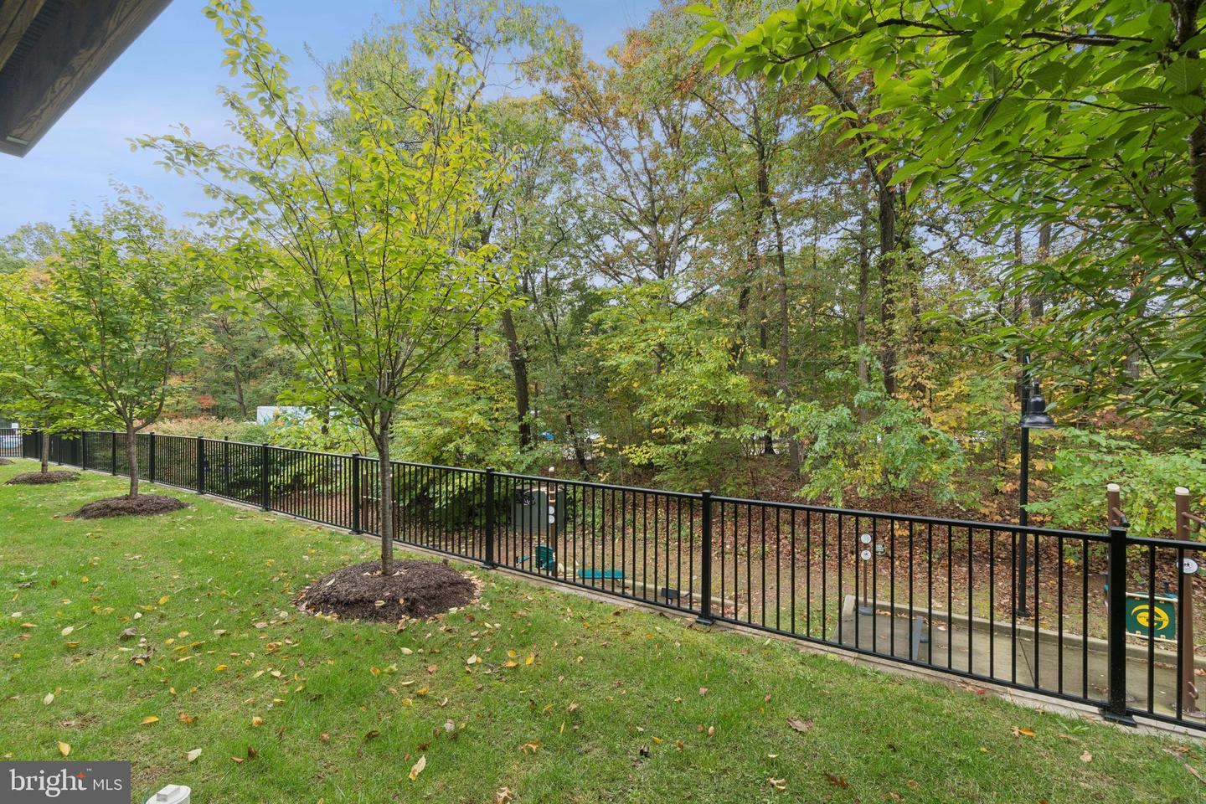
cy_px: 402
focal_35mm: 15
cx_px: 603
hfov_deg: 100.4
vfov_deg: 77.3
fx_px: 502
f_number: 9
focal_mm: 10
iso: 200
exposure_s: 1/50
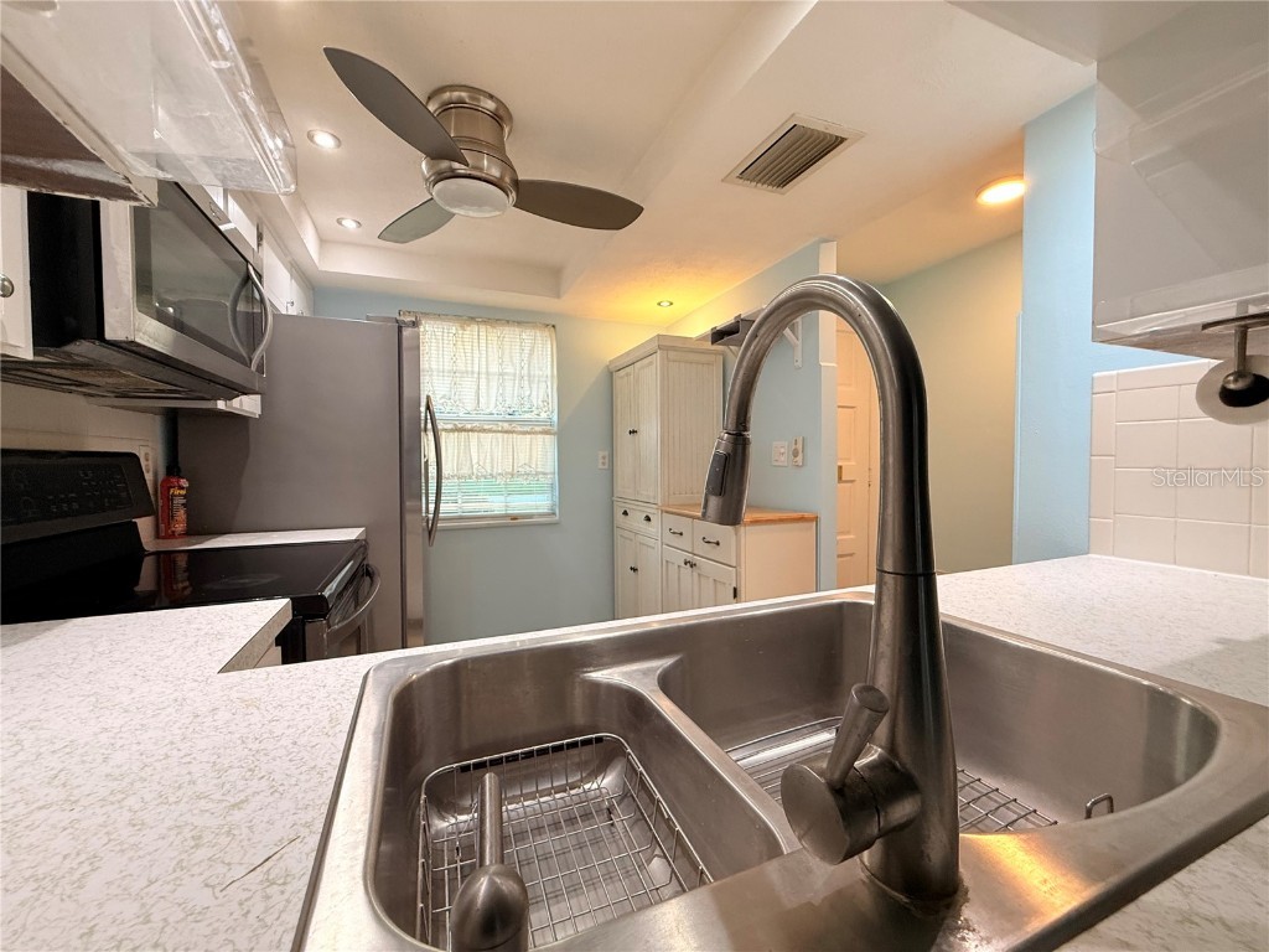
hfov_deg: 102.1
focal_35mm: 14
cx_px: 634
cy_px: 476
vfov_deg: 85.7
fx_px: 513
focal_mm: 2.22
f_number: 2.2
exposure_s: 1/120
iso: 250
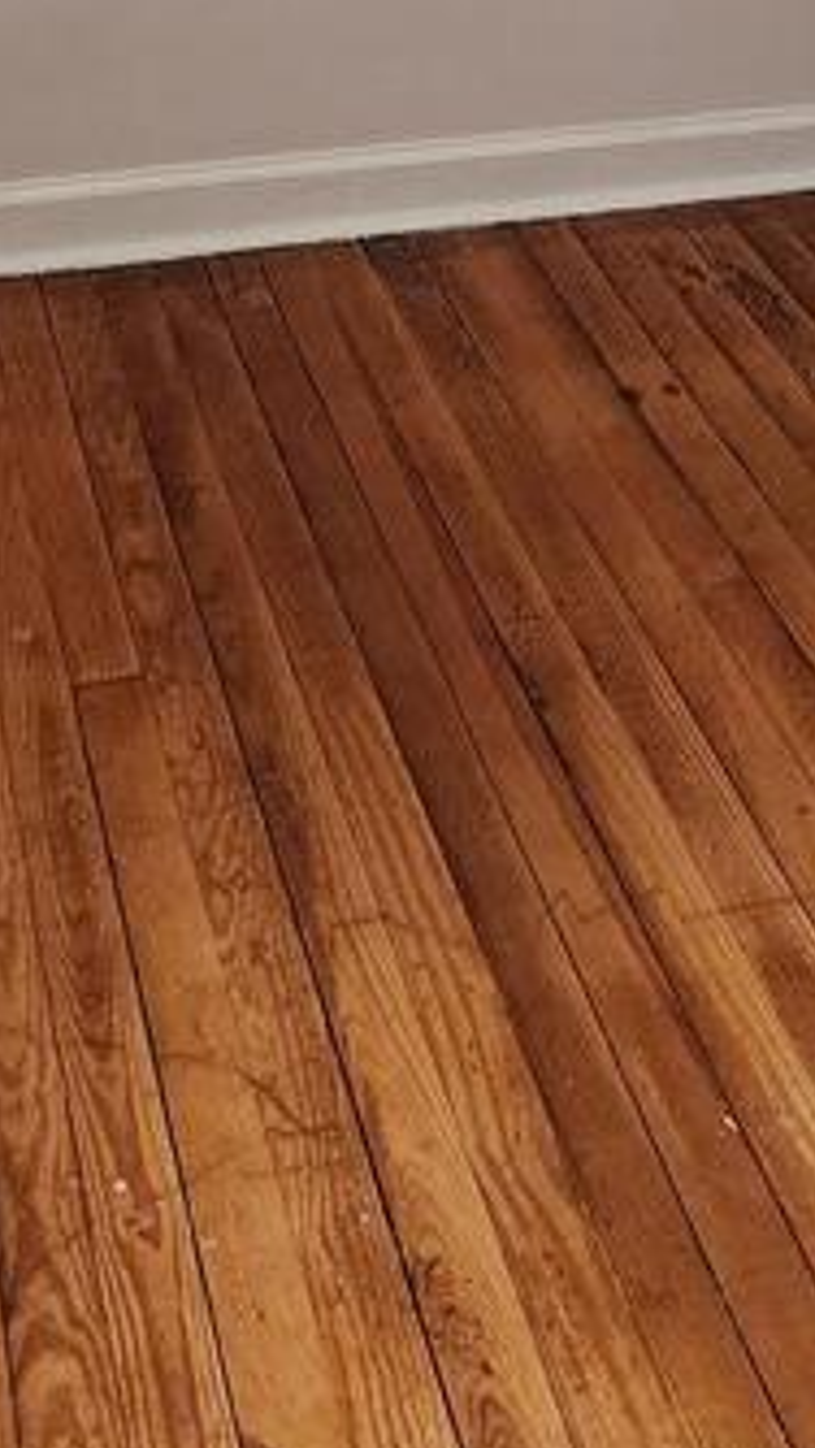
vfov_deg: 22.7
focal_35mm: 81
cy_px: -551
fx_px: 3110
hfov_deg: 14.9
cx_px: 564
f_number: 1.8
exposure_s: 1/120
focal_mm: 6.4
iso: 640
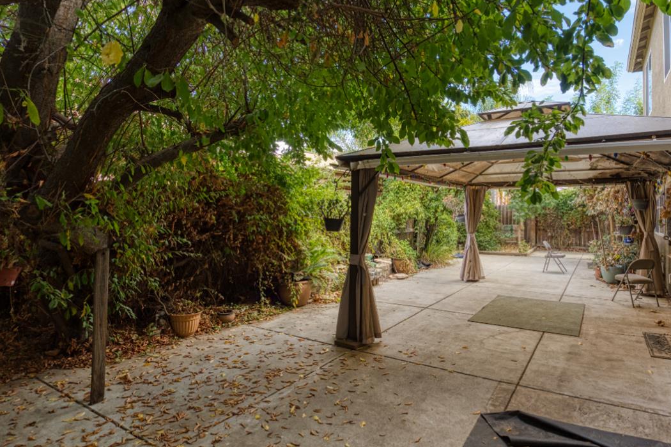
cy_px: 215
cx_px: 397
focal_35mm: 20
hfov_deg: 83.1
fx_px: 373
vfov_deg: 61.9
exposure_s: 1/20
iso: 400
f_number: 10
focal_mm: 14
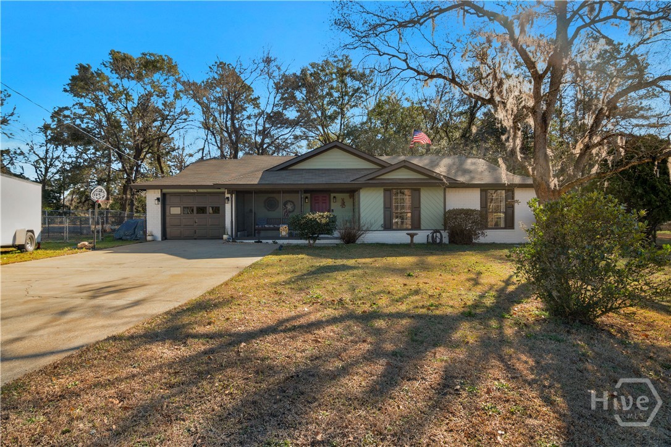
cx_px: 336
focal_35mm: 16
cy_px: 224
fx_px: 308
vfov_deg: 72.1
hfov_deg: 95.0
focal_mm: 11
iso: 250
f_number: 7.1
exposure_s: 1/250
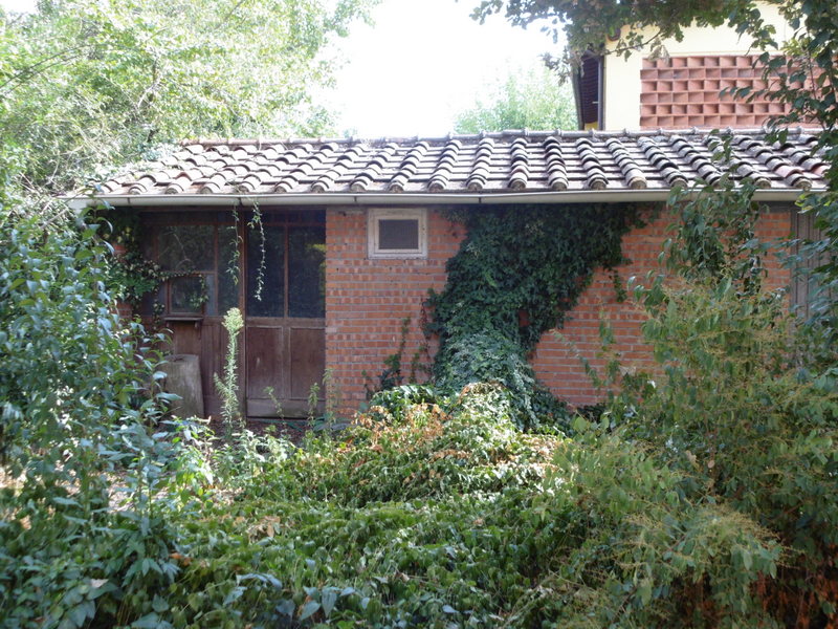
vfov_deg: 40.7
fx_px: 847
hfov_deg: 52.6
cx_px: 419
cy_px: 314
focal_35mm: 35
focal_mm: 6.4
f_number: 3.5
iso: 100
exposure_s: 1/160
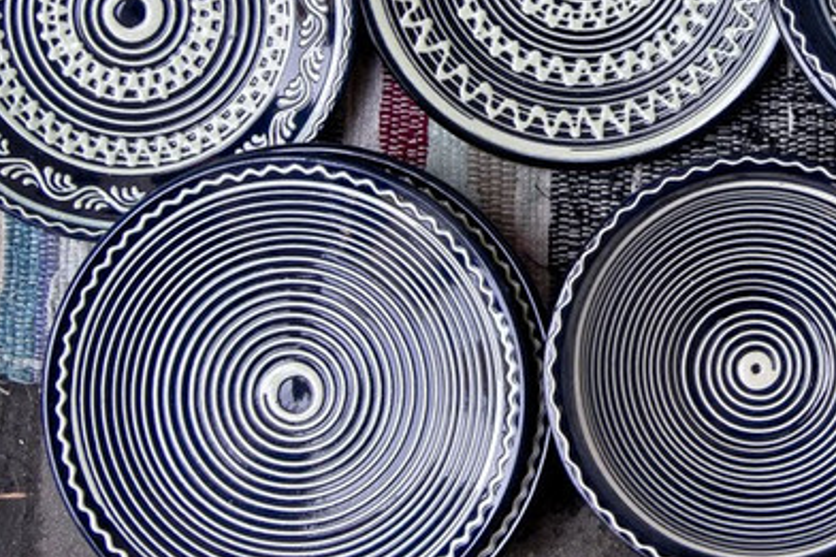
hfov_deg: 18.8
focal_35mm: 107
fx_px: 2484
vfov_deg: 12.6
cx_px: 751
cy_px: 0
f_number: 8
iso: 400
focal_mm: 35
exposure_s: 1/50
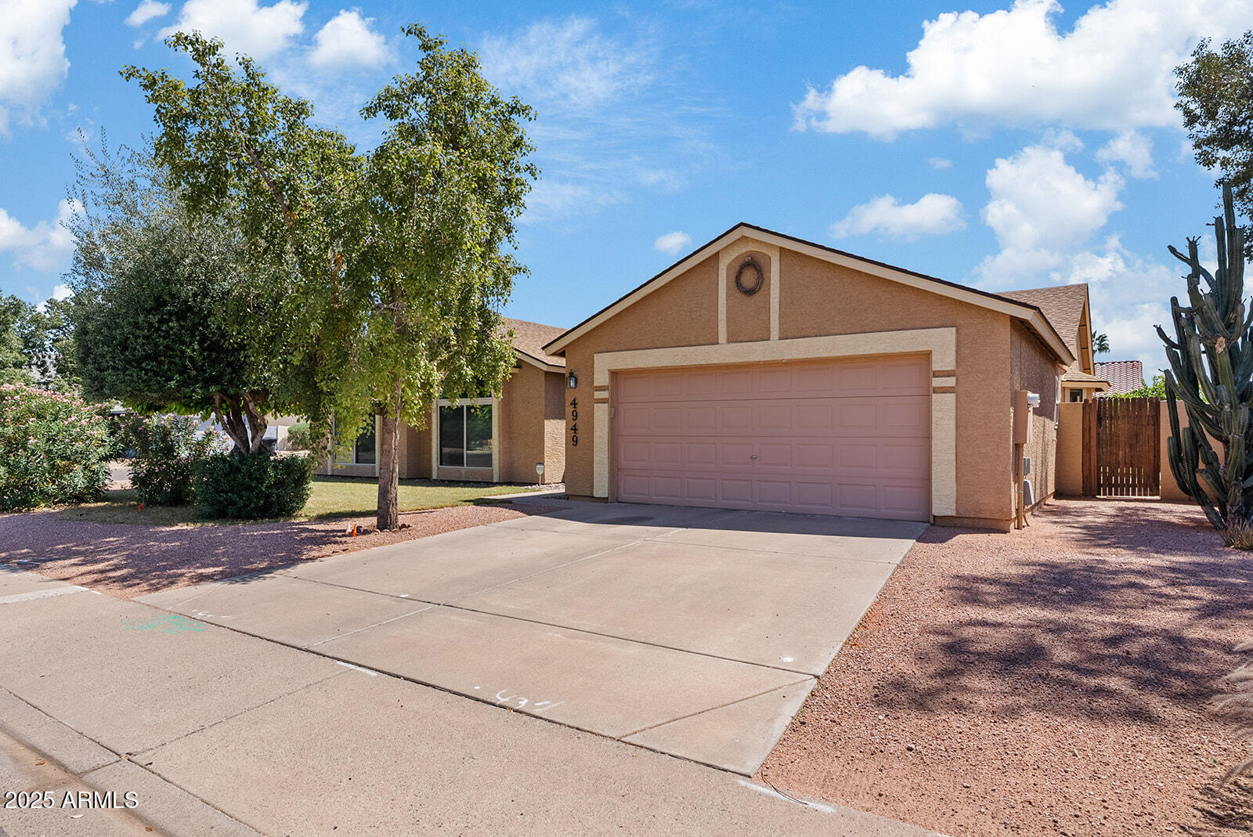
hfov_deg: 81.2
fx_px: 731
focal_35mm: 21
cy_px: 418
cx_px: 626
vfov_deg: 59.6
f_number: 8
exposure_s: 1/80
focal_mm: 21
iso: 100
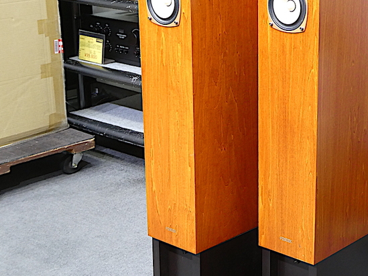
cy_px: 152
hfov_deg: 25.1
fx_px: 818
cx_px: 268
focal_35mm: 77
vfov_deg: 19.1
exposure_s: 1/3.2
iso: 200
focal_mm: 7.8
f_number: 3.9
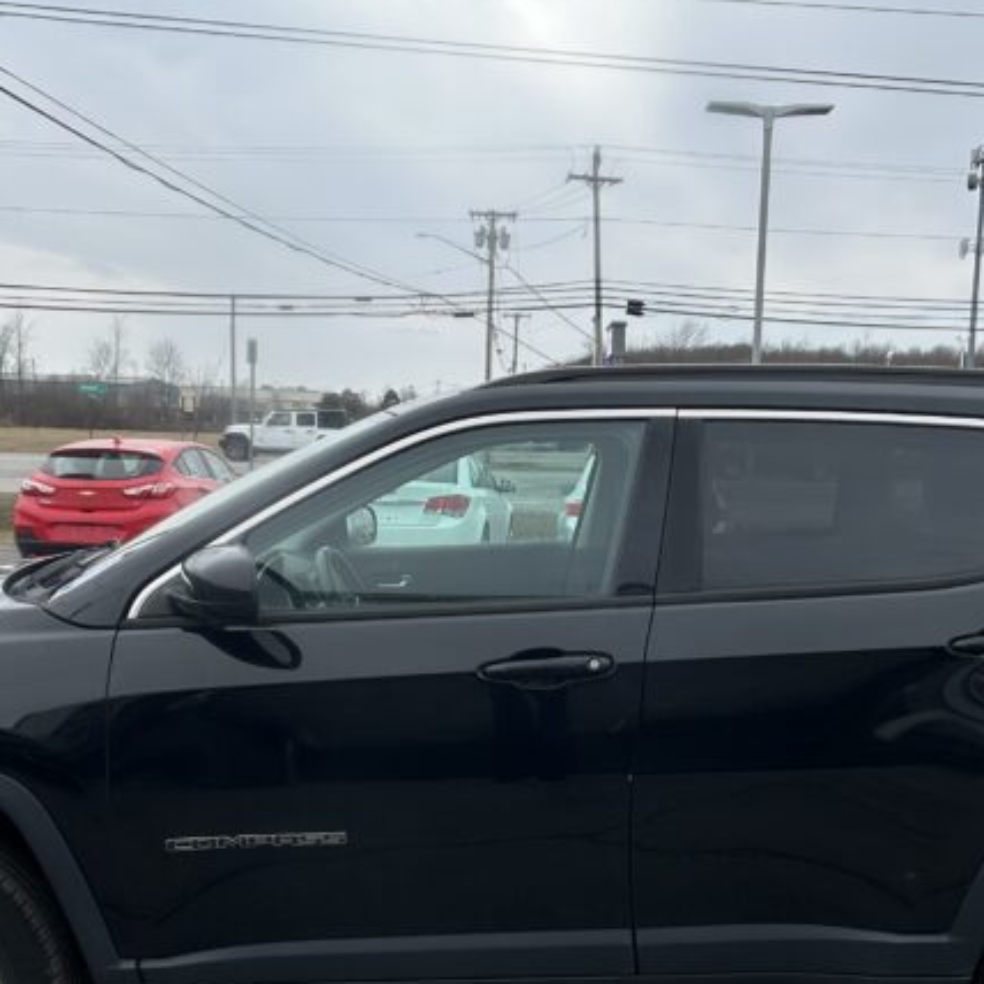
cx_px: 547
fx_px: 1769
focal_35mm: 55
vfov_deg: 31.0
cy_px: 591
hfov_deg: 31.1
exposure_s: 1/2513
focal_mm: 5.7
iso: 50
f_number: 1.5
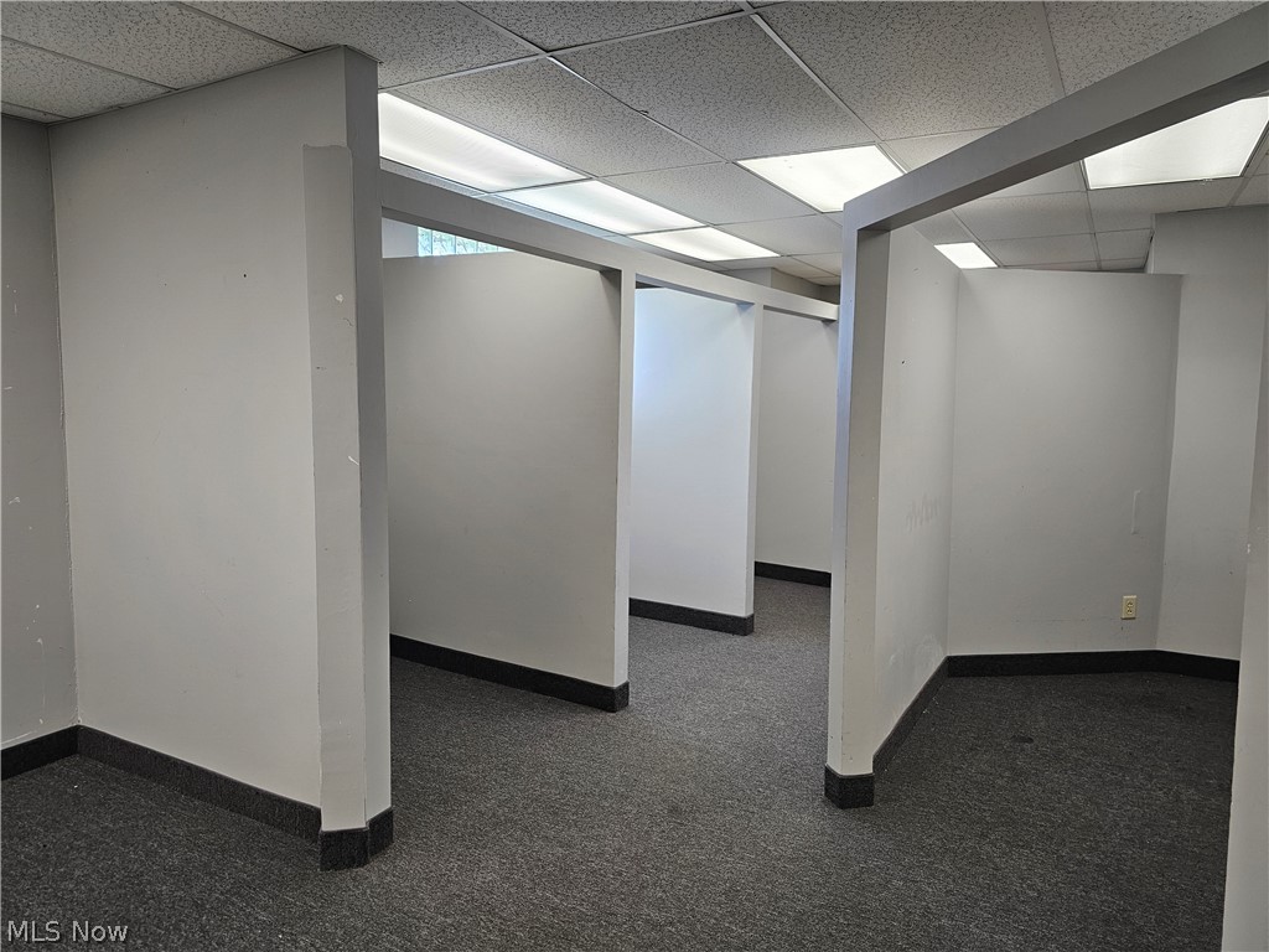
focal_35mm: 23
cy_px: 476
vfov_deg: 58.9
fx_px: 843
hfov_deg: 73.9
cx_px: 634
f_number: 1.7
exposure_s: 1/120
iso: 125
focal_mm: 6.3
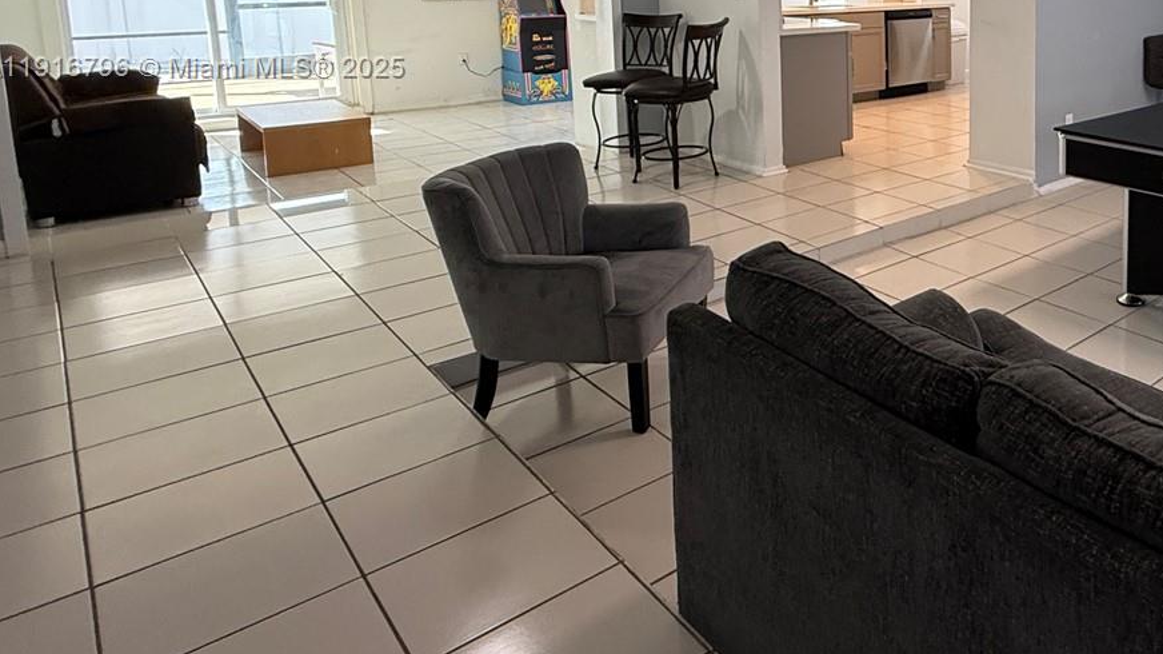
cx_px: 1044
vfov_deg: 38.7
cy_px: 69
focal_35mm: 28
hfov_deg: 58.3
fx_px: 863
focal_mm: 2.22
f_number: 2.2
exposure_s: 1/120
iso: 250
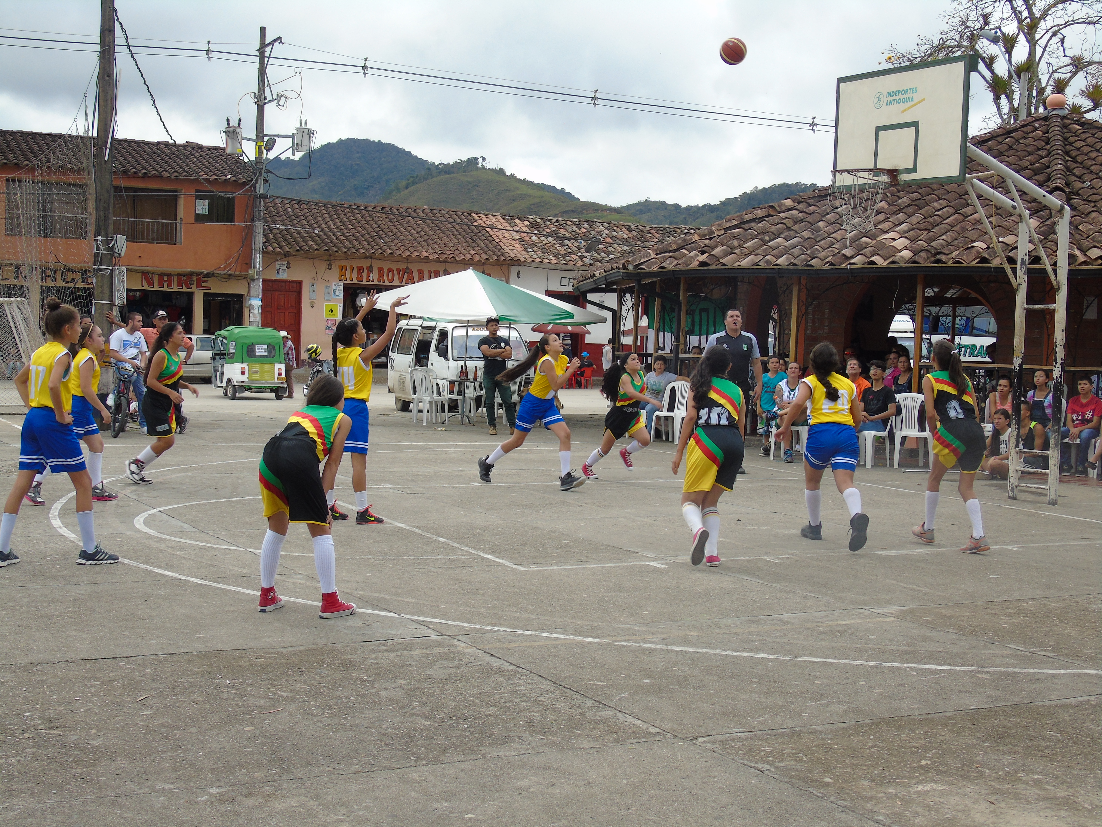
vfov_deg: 31.5
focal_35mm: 46
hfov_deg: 41.2
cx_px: 551
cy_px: 414
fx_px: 1464
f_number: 4.1
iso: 80
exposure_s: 1/250
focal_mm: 8.2
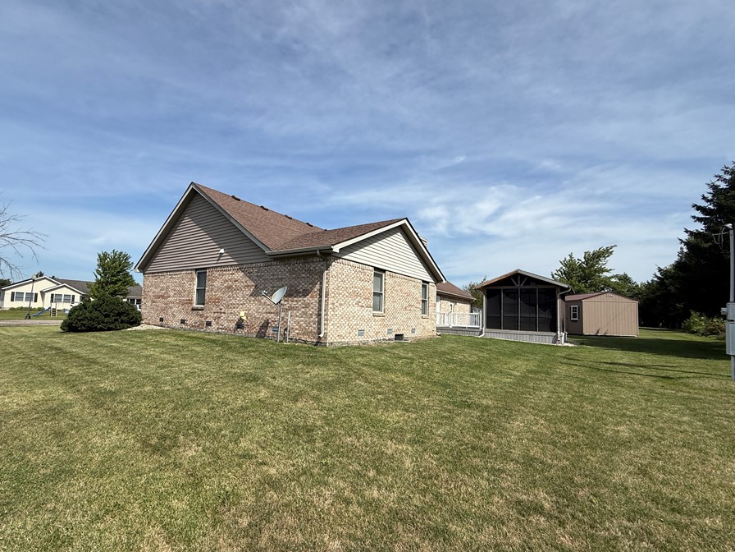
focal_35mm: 16
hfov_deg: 94.1
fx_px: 340
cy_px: 292
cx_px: 328
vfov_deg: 78.0
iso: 50
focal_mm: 2.22
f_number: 2.2
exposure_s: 1/2841
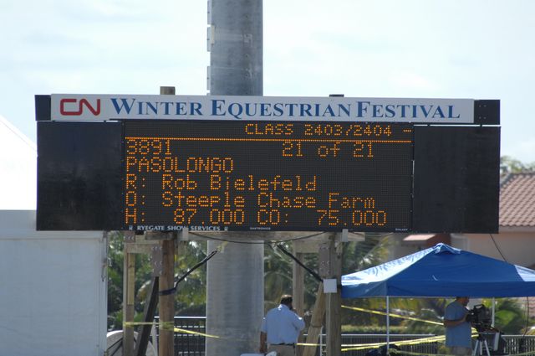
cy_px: 178
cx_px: 268
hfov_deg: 3.4
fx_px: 8905
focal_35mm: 600
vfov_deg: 2.3
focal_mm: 400
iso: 400
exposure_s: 1/1600
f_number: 5.6
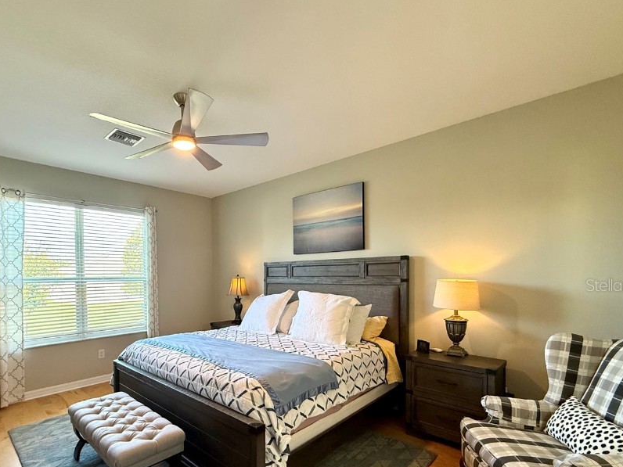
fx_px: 324
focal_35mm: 18
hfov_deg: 87.0
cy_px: 285
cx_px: 259
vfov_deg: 70.7
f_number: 2.2
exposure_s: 1/120
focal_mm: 2.22
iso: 400
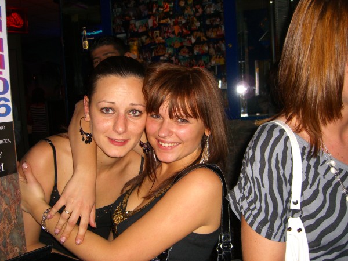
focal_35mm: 38
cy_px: 130
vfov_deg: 37.7
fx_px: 382
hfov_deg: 49.0
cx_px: 174
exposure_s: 1/60
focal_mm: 7.9
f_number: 2.8
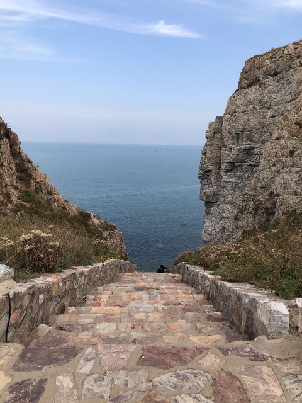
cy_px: 202
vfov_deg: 63.4
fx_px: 326
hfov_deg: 49.7
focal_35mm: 28
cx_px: 151
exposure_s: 1/1333
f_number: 1.8
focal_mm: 3.99
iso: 20
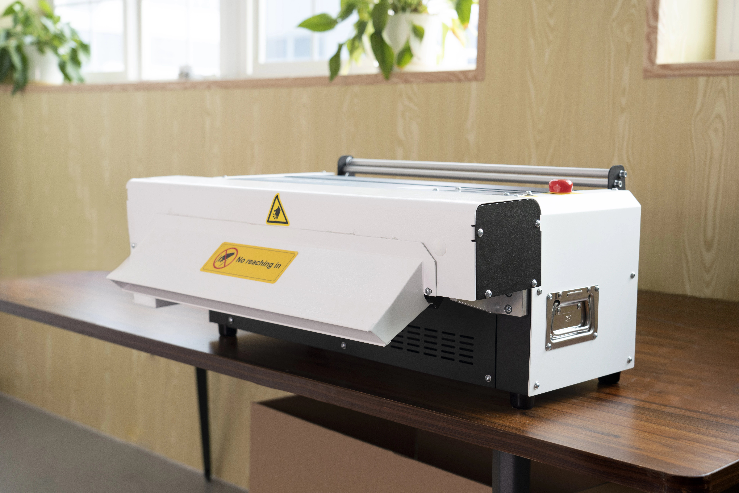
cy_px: 246
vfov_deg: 27.5
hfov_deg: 40.3
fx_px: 1006
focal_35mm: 49
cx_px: 370
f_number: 5.6
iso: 640
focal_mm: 49
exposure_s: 1/100
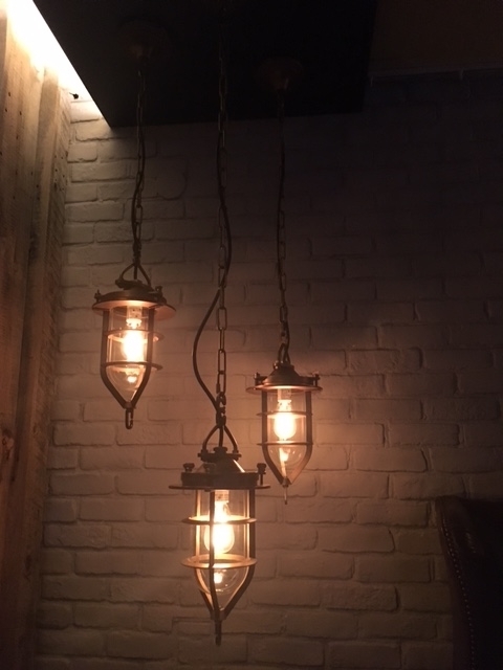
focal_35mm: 29
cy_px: 335
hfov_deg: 48.2
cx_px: 252
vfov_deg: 61.7
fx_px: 562
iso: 320
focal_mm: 4.15
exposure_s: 1/15
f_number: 2.2
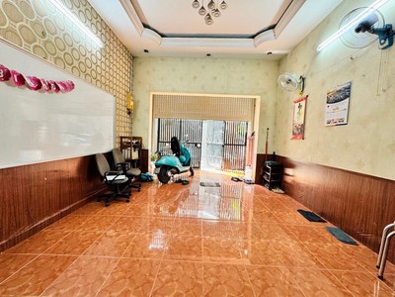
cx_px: 198
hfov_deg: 102.1
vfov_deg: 85.7
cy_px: 148
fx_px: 160
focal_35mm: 14
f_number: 2.2
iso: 125
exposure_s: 1/100
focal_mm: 2.22
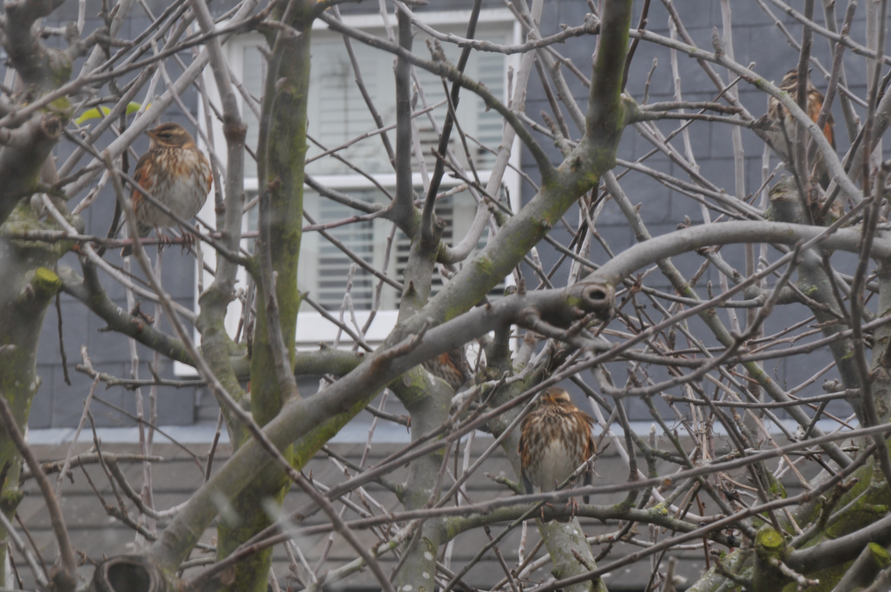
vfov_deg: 5.9
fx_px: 5735
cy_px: 299
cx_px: 441
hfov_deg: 8.9
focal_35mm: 232
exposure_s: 1/3
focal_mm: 150
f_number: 29
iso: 200
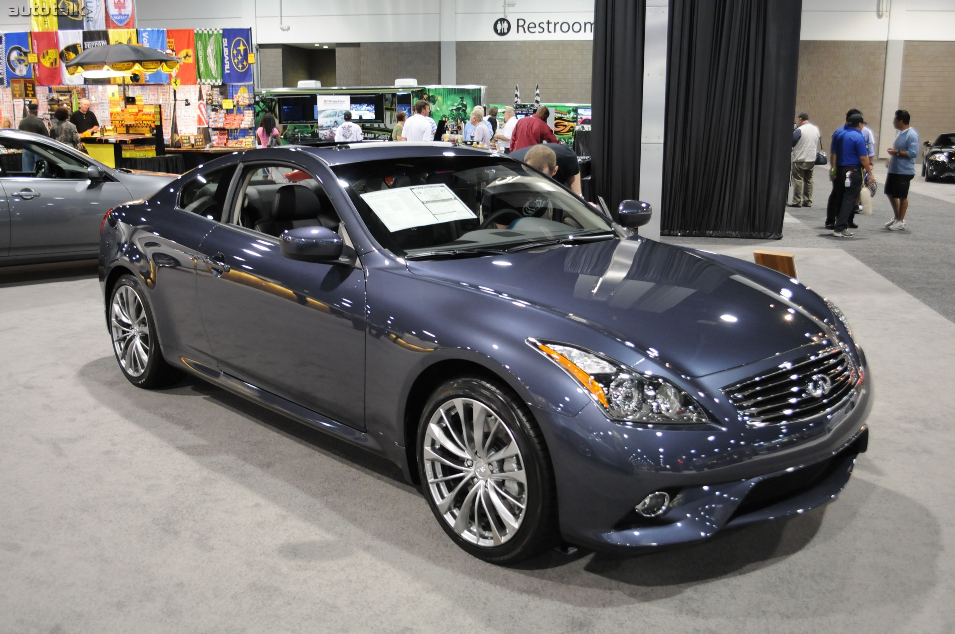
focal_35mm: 36
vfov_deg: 36.8
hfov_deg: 53.2
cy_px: 317
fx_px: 954
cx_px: 478
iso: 800
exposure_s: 1/20
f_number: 4
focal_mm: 24
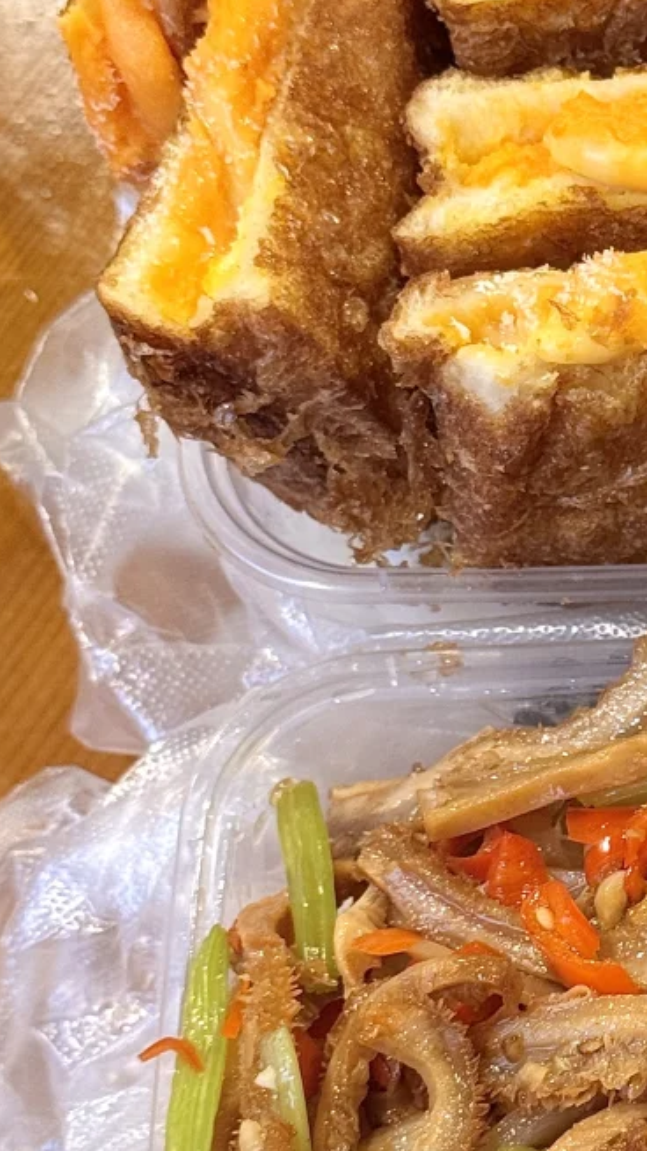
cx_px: 893
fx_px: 3511
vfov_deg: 18.6
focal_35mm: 115
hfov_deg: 10.3
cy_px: 759
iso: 125
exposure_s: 1/50
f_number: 1.78
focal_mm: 6.76
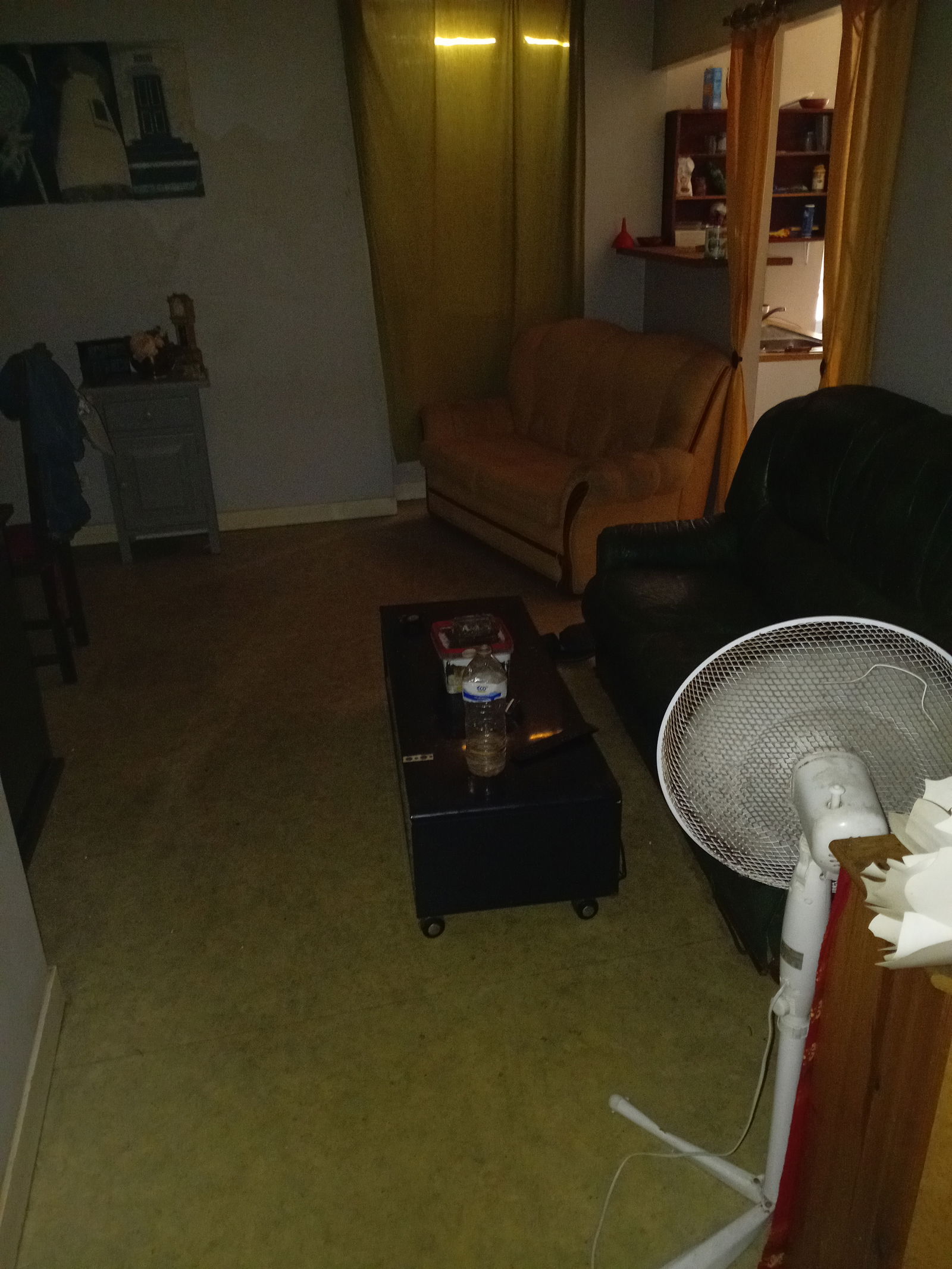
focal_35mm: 27
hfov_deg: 51.4
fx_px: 990
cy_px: 634
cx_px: 476
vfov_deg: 65.3
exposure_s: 1/16.7
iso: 1843
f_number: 1.8
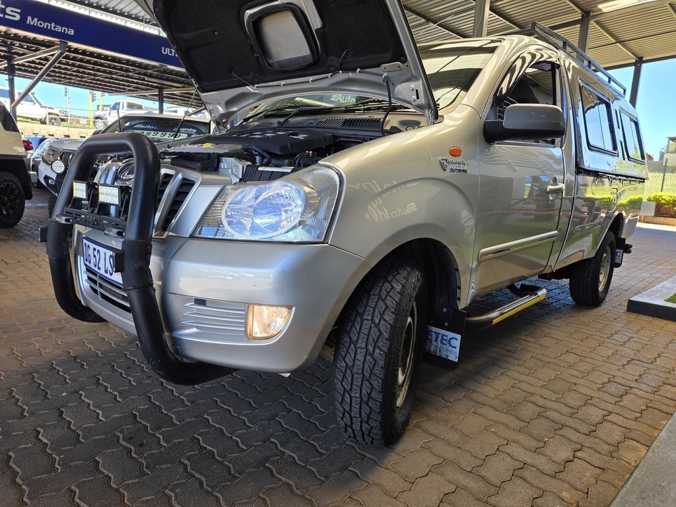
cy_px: 254
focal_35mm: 23
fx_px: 449
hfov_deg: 73.9
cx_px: 338
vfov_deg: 58.9
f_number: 1.7
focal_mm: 6.25
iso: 40
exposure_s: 1/180
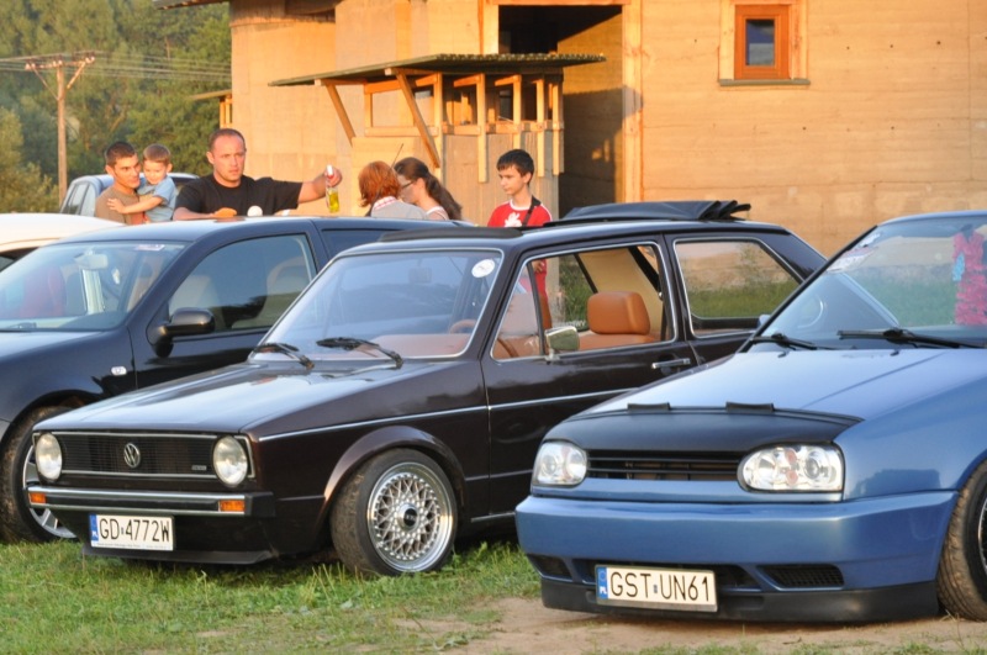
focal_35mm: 128
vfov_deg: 10.7
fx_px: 3491
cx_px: 494
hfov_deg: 16.1
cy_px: 328
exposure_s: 1/200
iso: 800
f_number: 5.6
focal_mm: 85
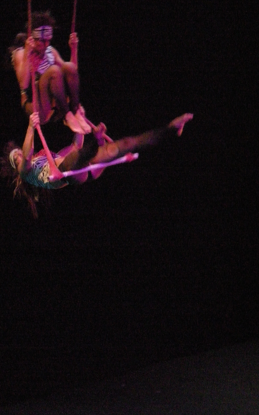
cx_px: 78
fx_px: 1785
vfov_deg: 13.2
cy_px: 169
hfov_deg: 8.3
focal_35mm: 158
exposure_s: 1/40.6
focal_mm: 17
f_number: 5.6
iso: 800
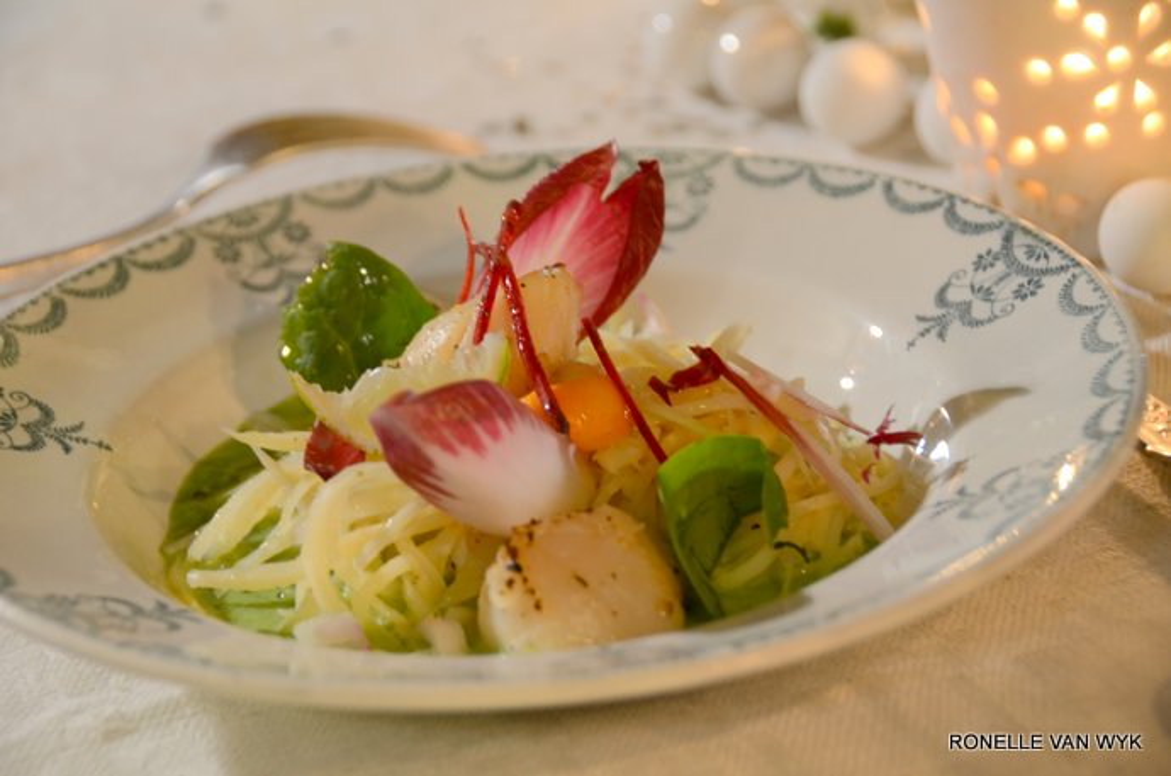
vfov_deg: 14.0
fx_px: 3165
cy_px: 388
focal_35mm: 98
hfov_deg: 21.0
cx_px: 586
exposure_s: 1/3
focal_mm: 65
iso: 320
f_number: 5
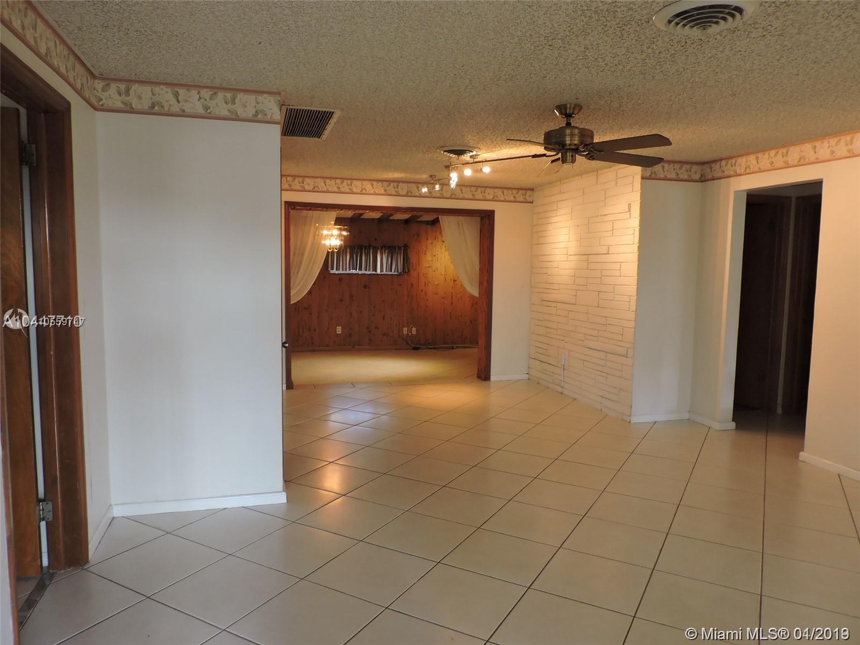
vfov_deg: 56.8
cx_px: 430
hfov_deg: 71.6
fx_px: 596
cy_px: 322
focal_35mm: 24
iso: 250
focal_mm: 4.3
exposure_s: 1/30
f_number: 3
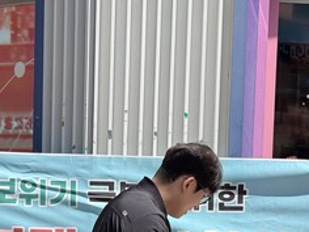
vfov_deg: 11.9
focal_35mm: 122
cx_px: 153
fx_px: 1089
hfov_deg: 16.1
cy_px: 274
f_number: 1.78
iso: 64
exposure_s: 1/5848
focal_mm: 6.76
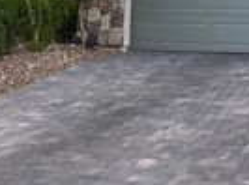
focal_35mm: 98
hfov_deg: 18.9
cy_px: -89
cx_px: 307
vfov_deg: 14.1
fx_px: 703
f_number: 1.8
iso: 32
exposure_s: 1/447
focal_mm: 4.25
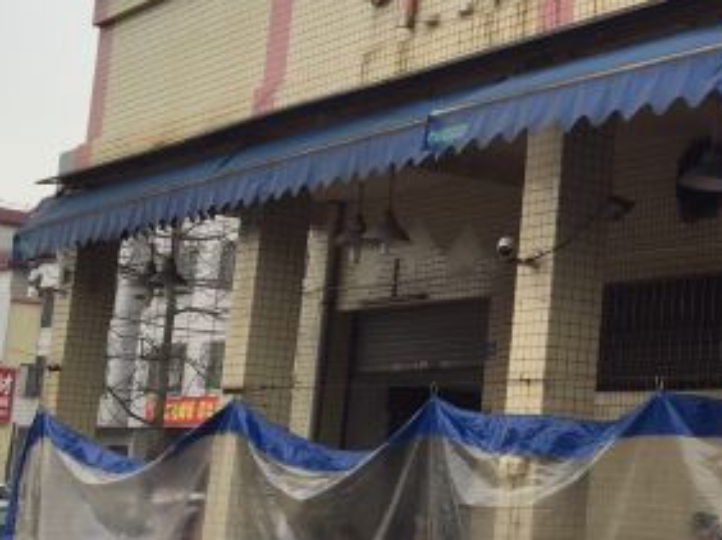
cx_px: 835
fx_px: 1500
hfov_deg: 24.8
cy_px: 234
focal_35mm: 72
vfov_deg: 20.4
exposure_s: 1/590
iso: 32
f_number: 2.2
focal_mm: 4.15
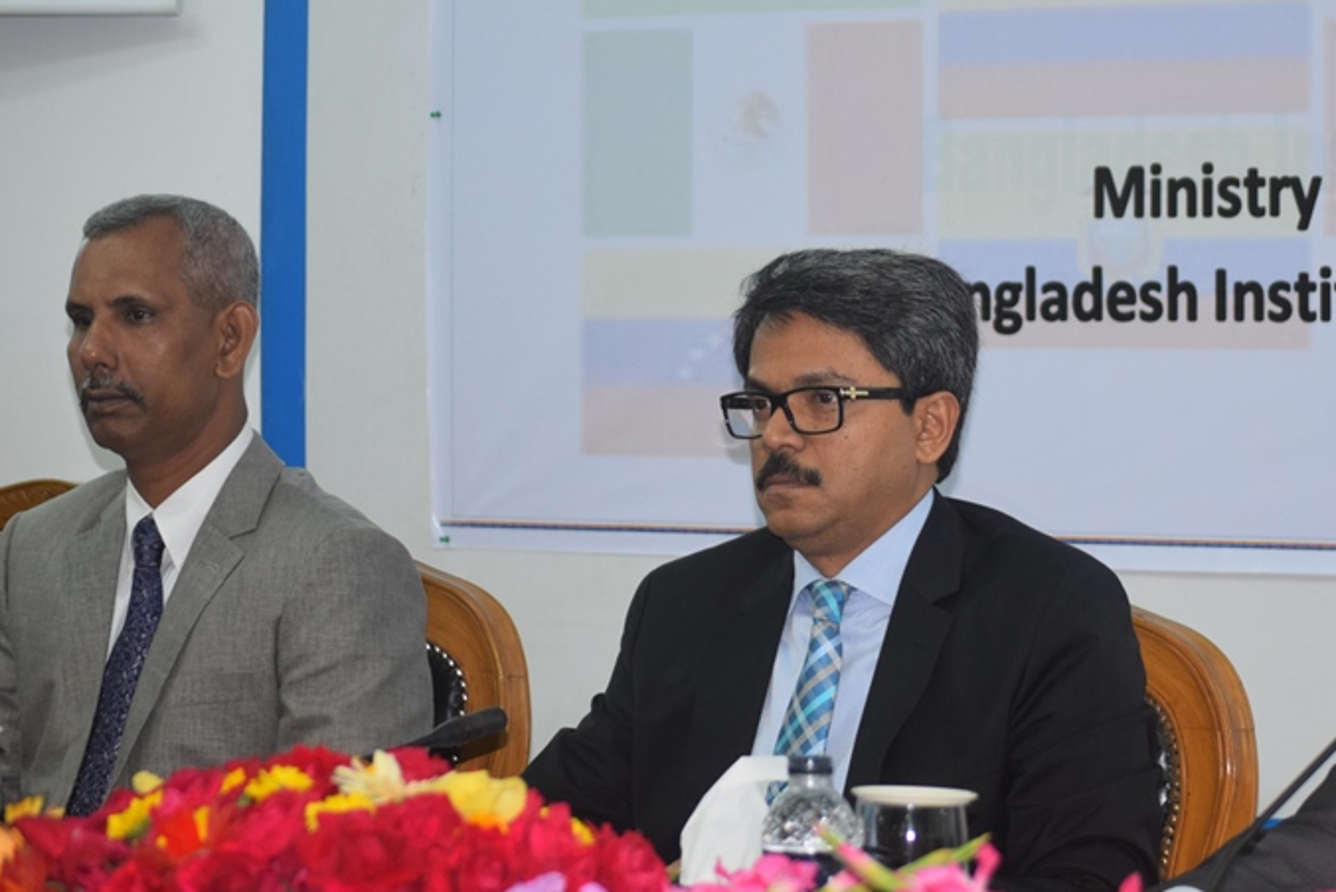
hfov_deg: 12.9
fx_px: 5902
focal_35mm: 159
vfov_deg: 8.6
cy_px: 472
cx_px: 923
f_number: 5
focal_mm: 70
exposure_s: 1/100
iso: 800
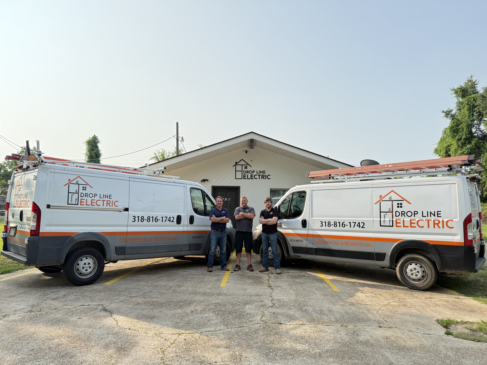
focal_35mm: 24
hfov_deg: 71.6
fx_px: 338
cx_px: 244
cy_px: 182
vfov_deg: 56.8
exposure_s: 1/1174
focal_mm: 6.76
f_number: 1.78
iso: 100
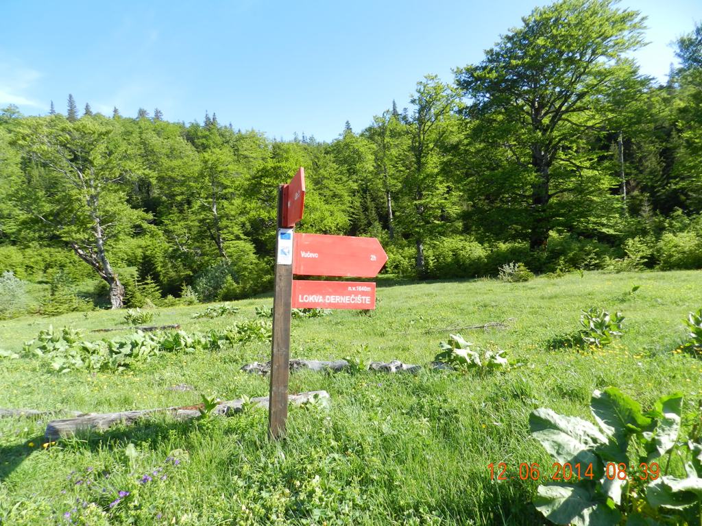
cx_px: 351
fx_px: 466
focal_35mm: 23
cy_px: 263
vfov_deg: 58.9
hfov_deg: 73.9
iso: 160
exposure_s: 1/640
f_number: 3.4
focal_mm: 4
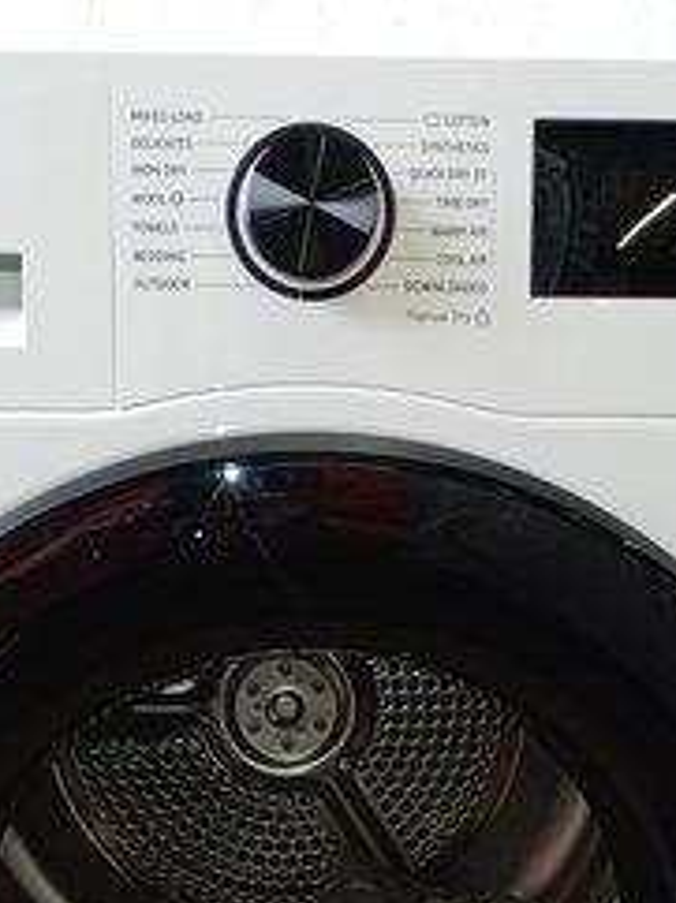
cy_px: 907
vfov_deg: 27.3
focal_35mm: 67
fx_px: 1748
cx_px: 321
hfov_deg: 21.9
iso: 162
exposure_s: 1/33.3
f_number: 1.8
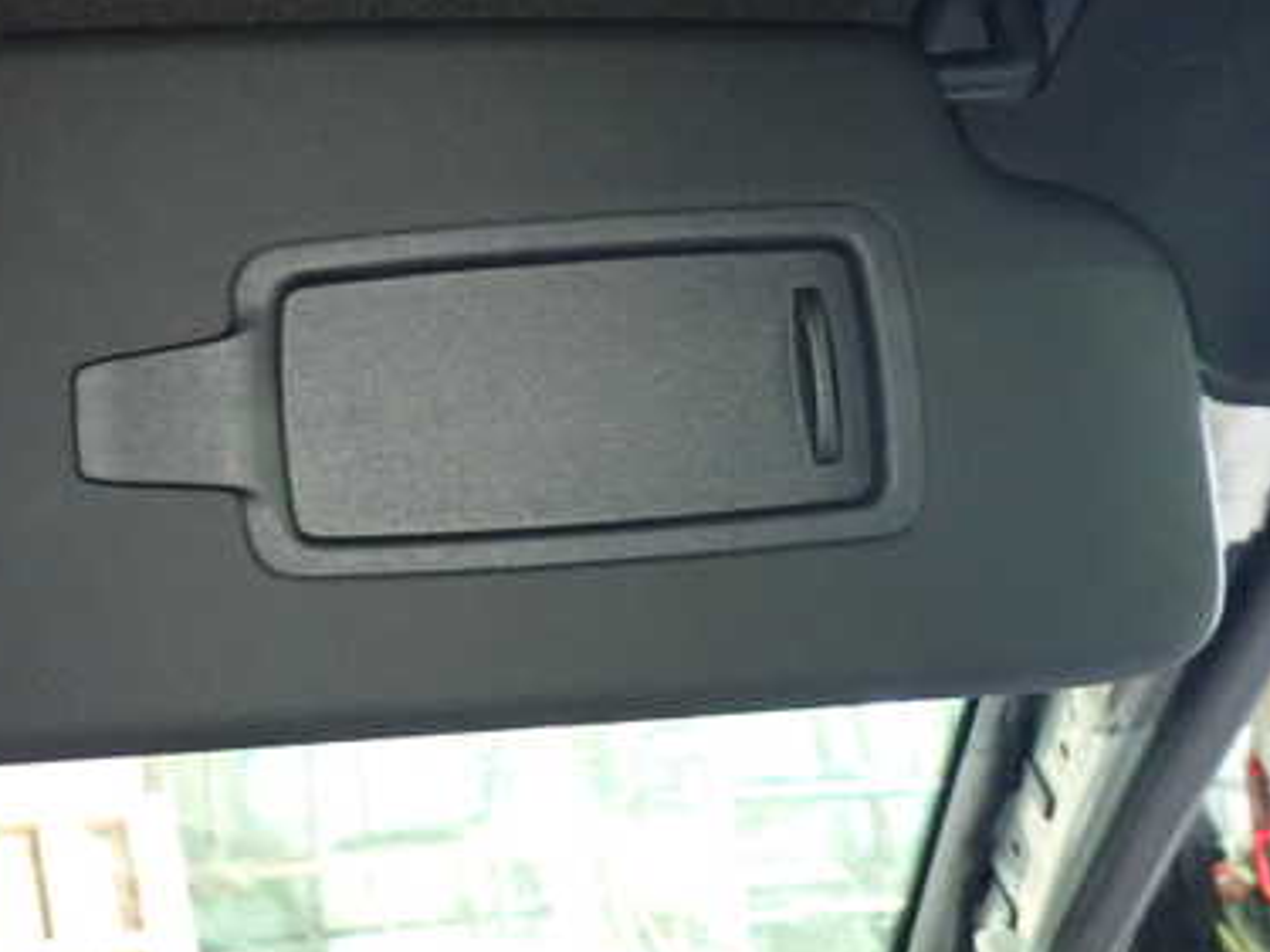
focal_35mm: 40
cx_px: 315
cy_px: 346
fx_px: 1467
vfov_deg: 35.7
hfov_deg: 45.2
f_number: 2
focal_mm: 4.5
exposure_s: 1/30
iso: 800
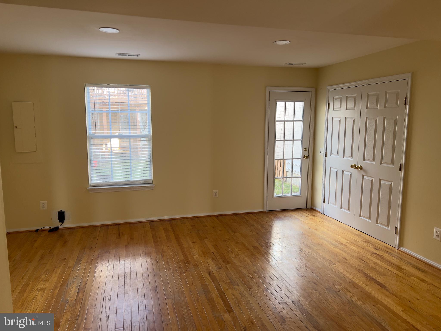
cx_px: 220
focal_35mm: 26
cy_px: 166
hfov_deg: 67.3
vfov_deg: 53.1
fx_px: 331
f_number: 1.5
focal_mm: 5.7
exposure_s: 1/121
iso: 80
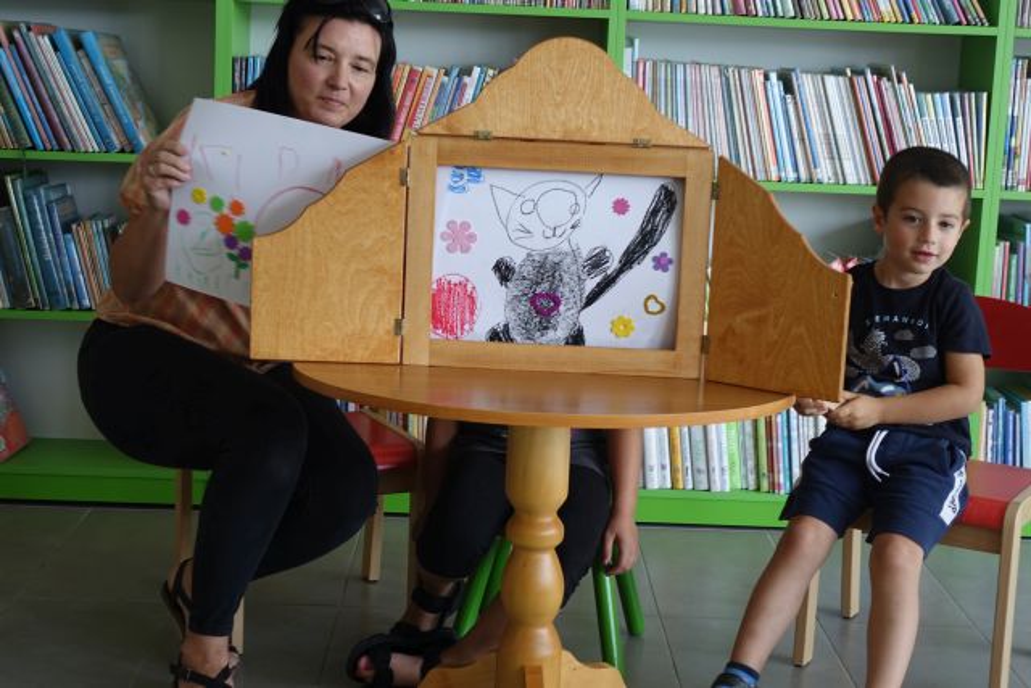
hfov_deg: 33.9
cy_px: 344
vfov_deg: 23.0
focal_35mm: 59
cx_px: 516
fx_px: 1690
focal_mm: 21.48
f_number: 2.8
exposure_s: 1/60
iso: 125
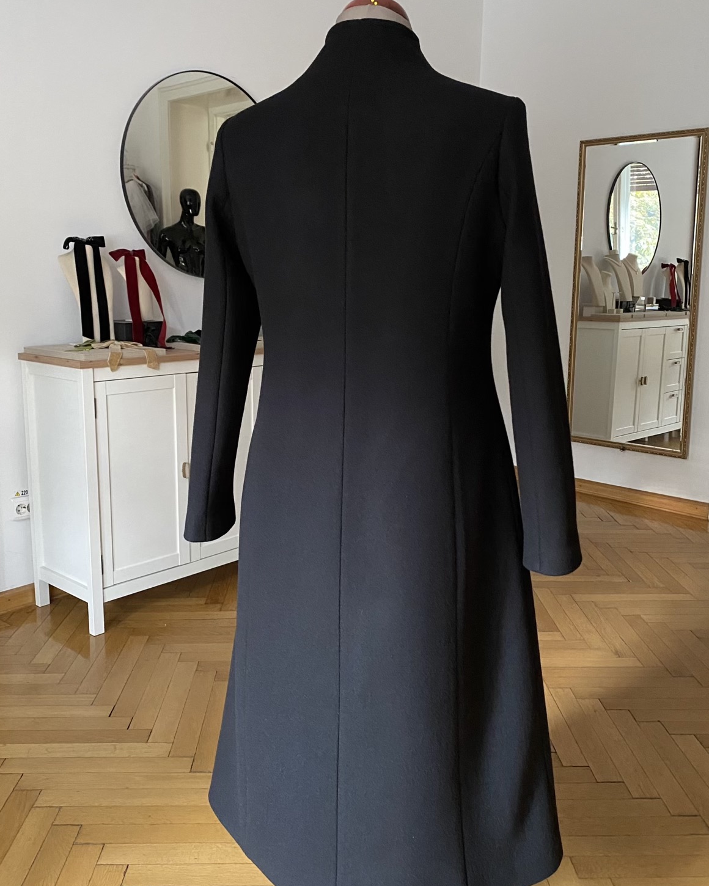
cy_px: 453
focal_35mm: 28
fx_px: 734
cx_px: 362
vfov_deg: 62.2
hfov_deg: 51.5
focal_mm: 4.25
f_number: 1.8
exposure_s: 1/34
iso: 640
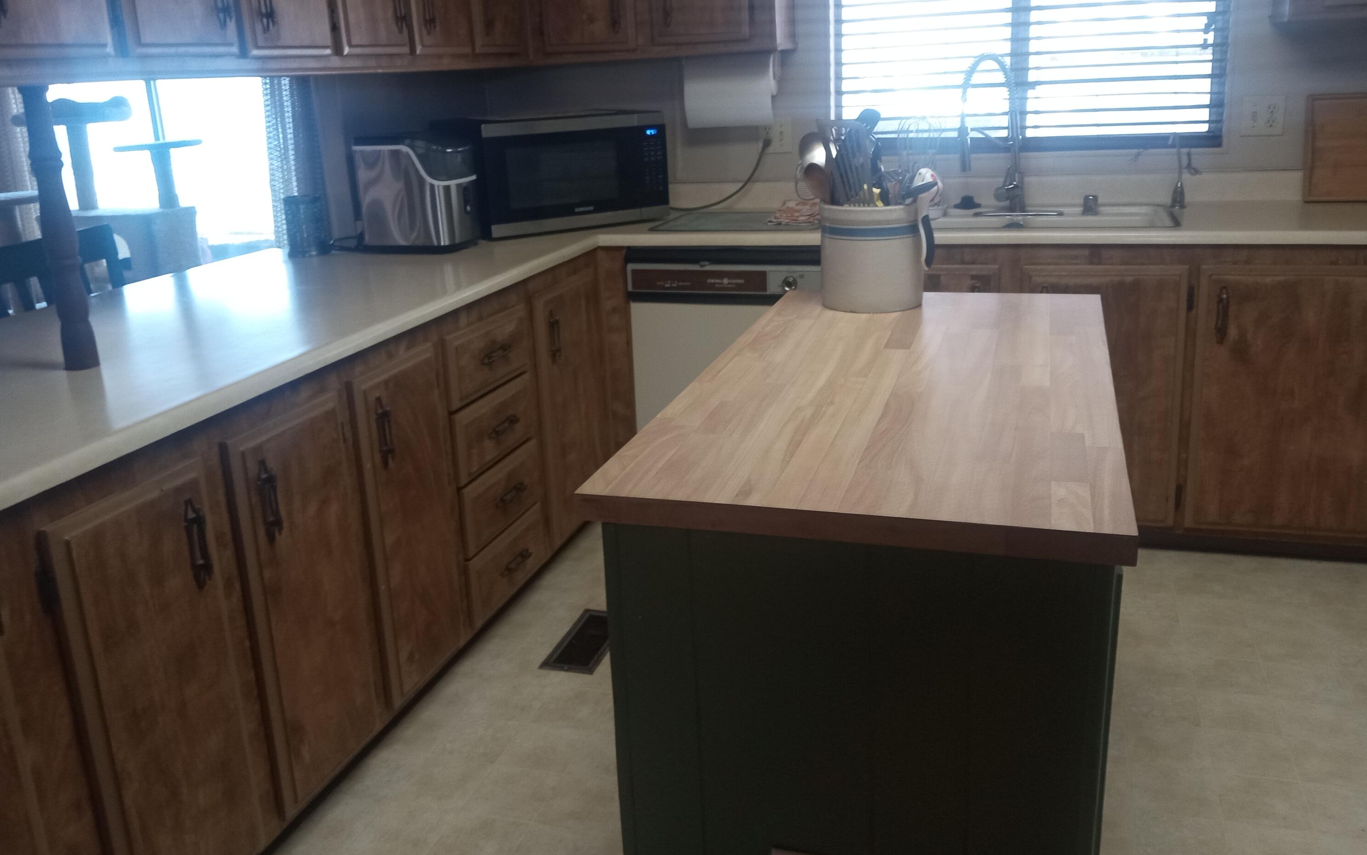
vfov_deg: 41.8
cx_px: 683
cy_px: 372
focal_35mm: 30
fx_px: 1118
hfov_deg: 62.9
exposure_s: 1/30
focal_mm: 3.71
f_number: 2.2
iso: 353
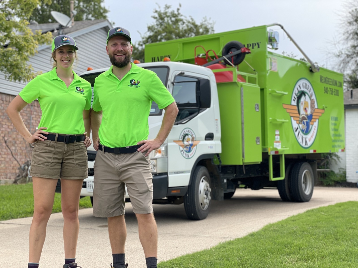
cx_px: 179
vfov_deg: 28.0
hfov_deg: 36.8
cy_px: 134
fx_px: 538
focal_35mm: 52
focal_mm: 6
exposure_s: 1/799
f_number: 2
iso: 25
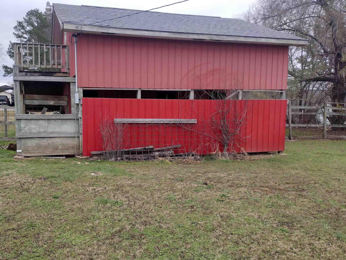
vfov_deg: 41.7
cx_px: 146
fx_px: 340
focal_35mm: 34
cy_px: 143
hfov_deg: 53.7
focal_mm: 4.71
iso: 100
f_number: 1.7
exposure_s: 1/208
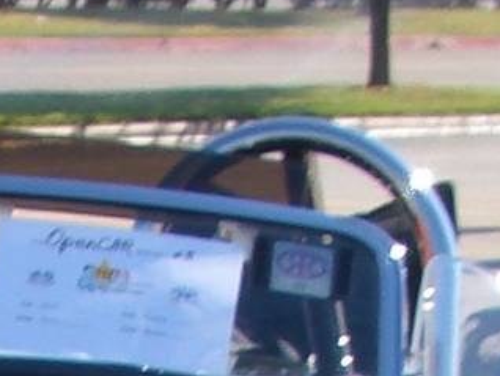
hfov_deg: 6.2
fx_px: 4467
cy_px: 1215
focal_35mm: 309
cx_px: -591
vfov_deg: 4.6
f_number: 4.6
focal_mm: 6.8
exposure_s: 1/320
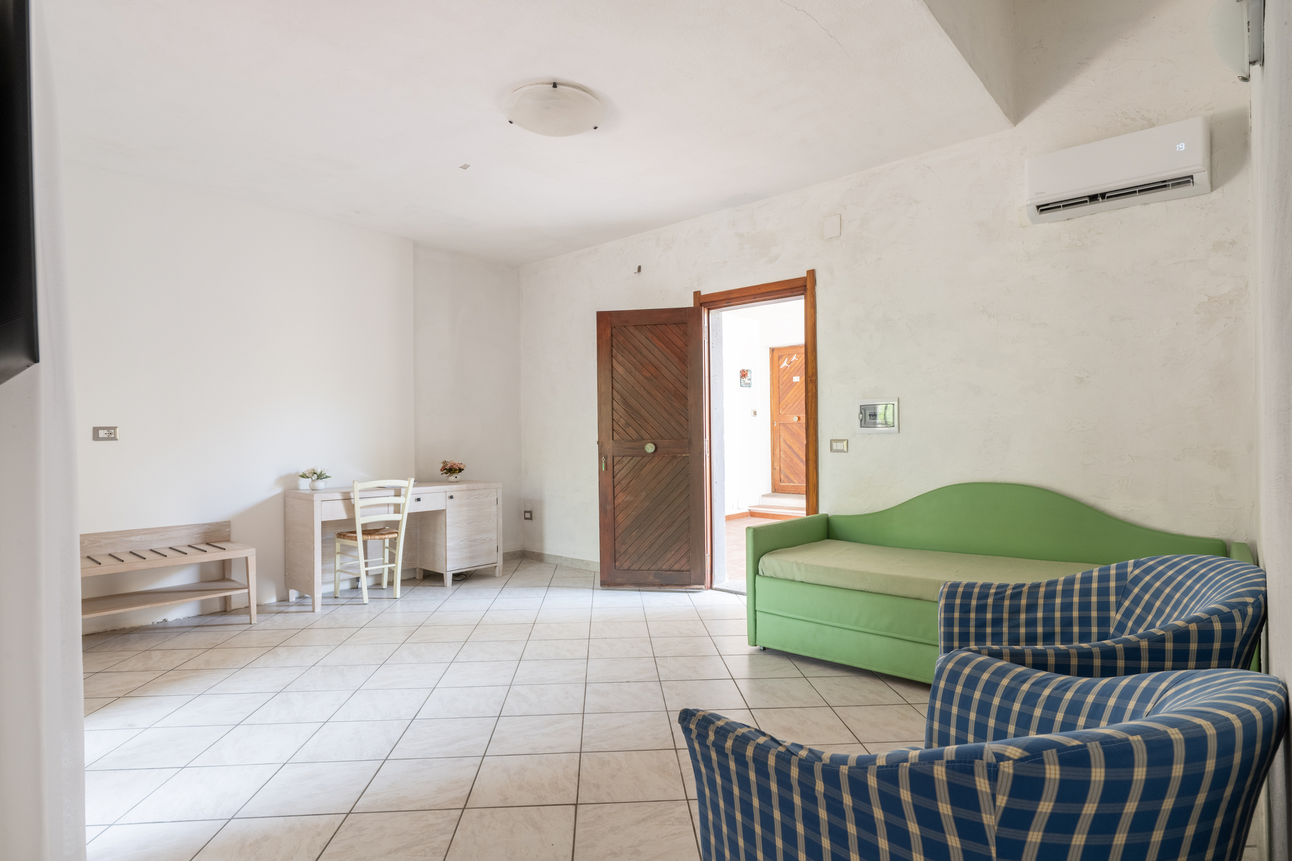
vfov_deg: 65.9
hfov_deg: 88.4
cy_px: 430
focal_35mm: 18
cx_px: 646
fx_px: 664
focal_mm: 18.5
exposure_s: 1/6
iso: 400
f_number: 11
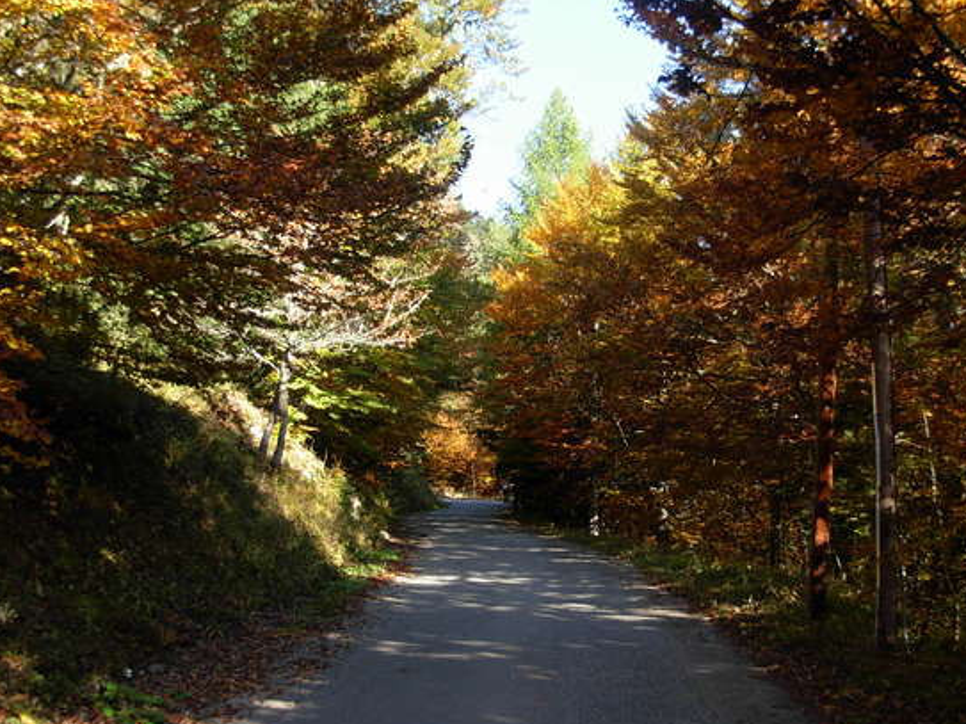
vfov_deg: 34.3
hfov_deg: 44.8
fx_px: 1172
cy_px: 354
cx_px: 527
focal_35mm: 42
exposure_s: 1/152
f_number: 2.9
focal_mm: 6.3
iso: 79
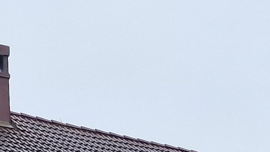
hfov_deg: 13.7
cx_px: 265
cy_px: 617
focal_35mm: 155
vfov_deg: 6.3
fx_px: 1110
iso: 50
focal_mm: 6.4
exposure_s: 1/180
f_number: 1.8
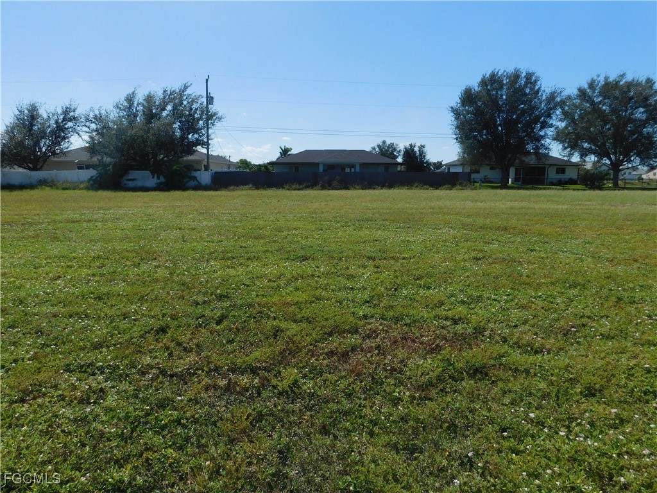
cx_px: 328
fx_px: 437
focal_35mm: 23
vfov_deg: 58.9
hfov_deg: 73.9
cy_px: 246
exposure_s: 1/800
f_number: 6
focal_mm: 4
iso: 125
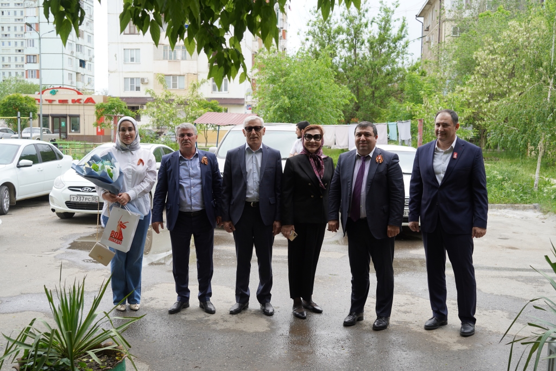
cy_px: 186
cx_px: 278
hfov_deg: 50.7
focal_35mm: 38
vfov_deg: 35.1
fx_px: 587
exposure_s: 1/200
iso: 100
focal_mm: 38
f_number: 5
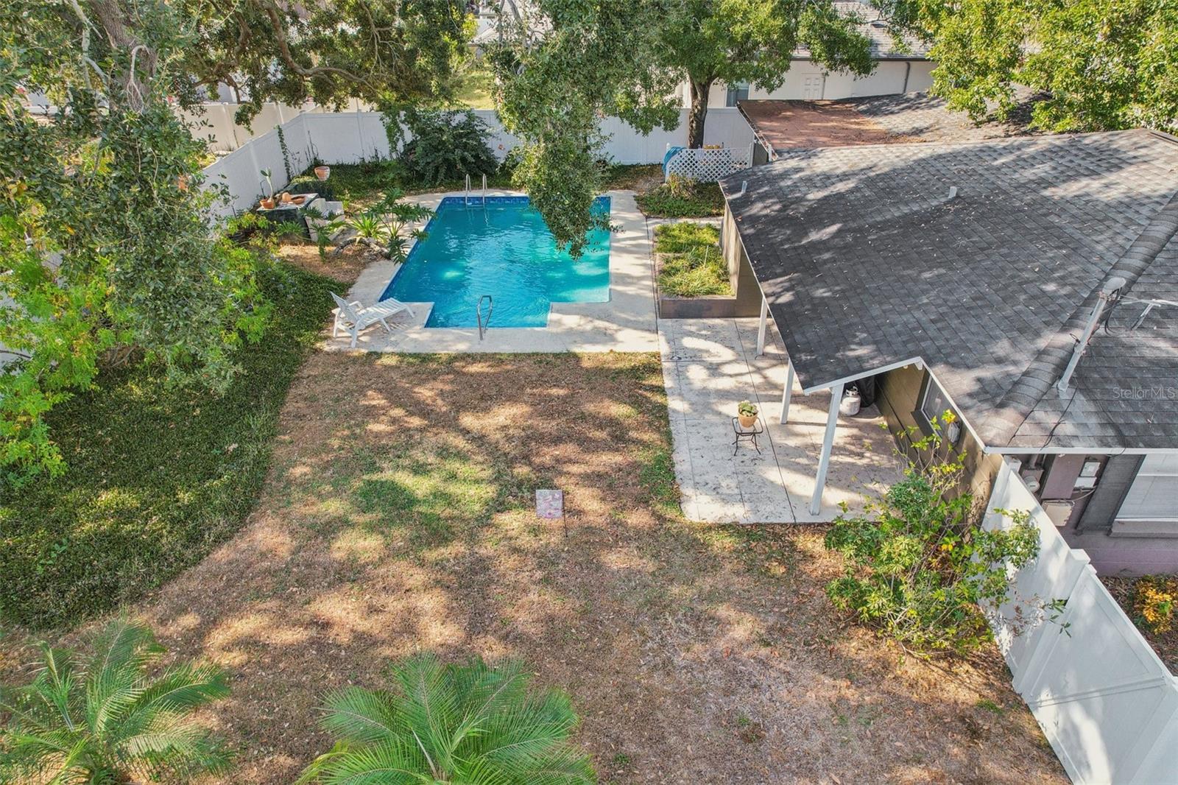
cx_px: 589
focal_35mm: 22
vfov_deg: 57.2
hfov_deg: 78.6
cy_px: 392
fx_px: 720
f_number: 2.8
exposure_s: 1/320
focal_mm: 8.4
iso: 150
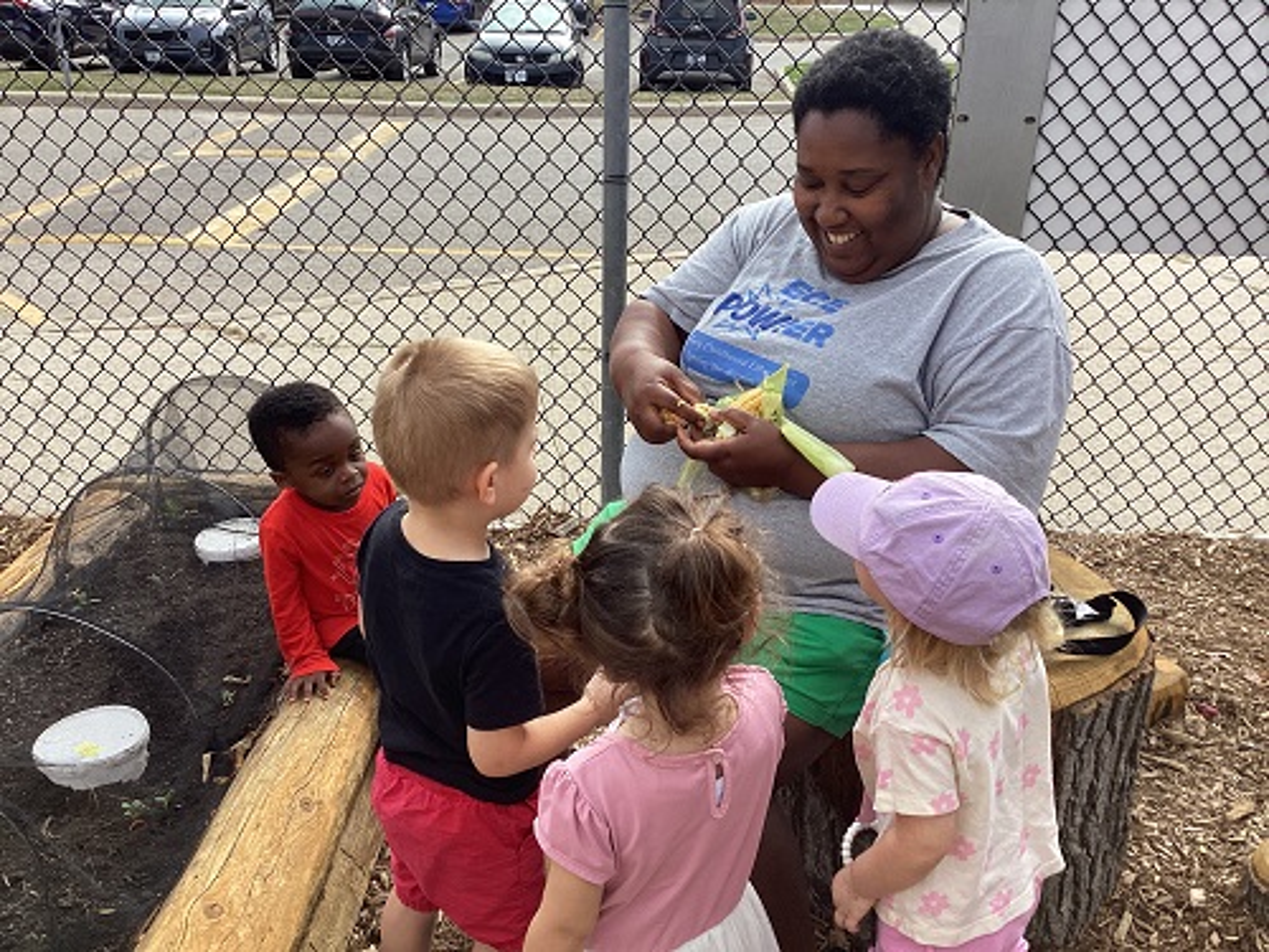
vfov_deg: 45.4
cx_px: 634
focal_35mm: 31
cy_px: 476
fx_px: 1136
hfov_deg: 58.4
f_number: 2.4
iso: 25
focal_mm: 3.3
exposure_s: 1/595
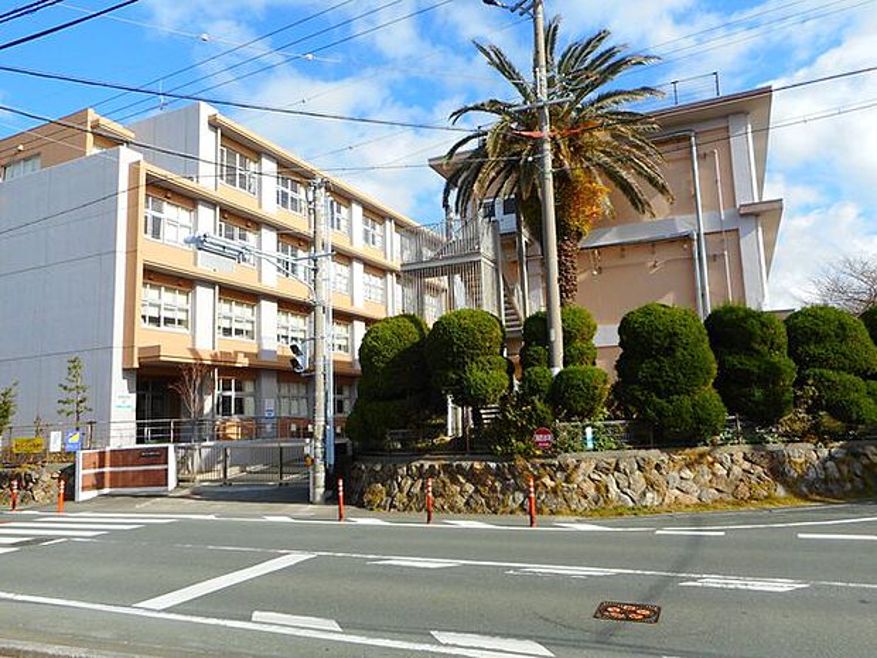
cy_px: 329
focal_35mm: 25
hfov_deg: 69.4
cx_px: 438
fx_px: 633
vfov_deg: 54.9
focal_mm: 4.5
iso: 80
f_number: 3.7
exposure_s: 1/500
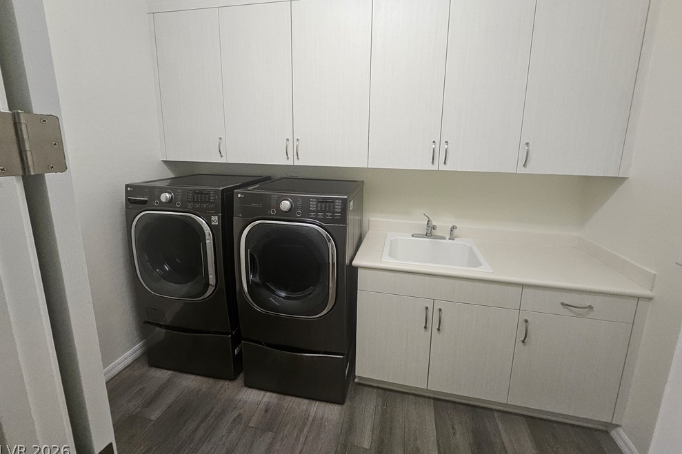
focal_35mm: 14
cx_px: 348
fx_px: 265
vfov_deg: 80.8
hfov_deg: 104.3
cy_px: 198
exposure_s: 1/60
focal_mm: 1.7
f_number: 2.2
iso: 200
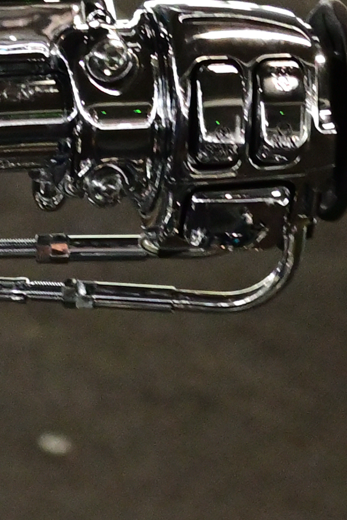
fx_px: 5331
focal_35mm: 369
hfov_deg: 3.7
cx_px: -249
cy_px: 1452
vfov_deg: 5.3
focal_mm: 40
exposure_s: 1/125
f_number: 5
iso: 2500
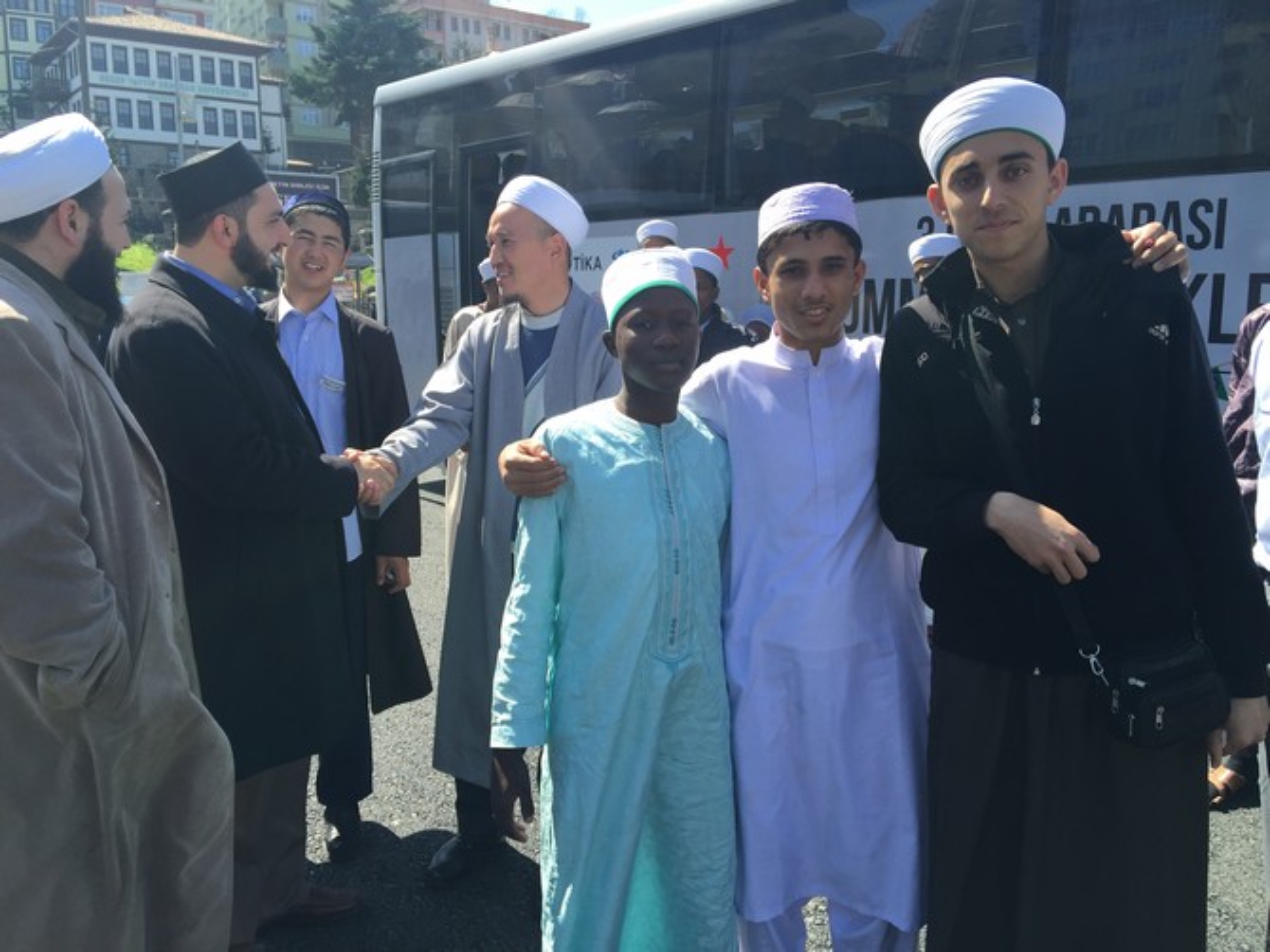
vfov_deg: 48.2
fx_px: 1064
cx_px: 635
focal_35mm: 29
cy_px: 476
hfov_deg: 61.7
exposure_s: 1/775
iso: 32
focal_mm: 4.15
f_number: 2.2
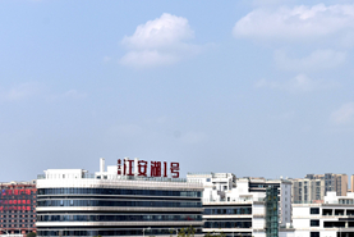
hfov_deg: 18.2
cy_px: 163
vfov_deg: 12.3
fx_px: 1092
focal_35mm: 111
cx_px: 286
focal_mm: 55
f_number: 6.3
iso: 320
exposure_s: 1/2500
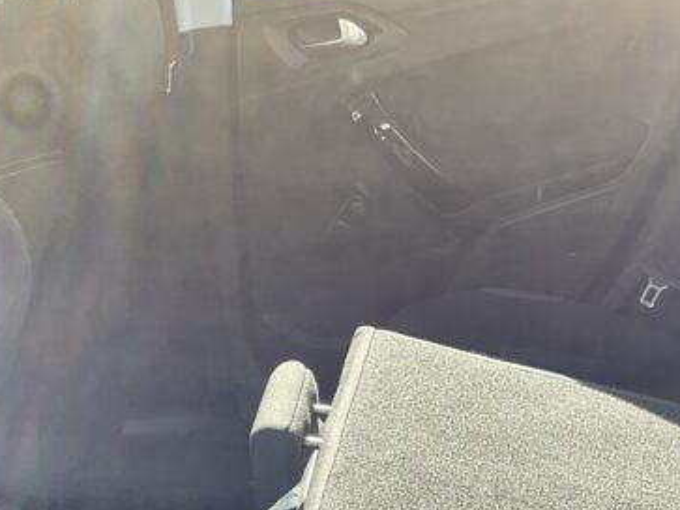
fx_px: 1257
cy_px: 538
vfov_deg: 21.9
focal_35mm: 64
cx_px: 515
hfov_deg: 29.8
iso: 32
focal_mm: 3
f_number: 1.8
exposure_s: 1/122
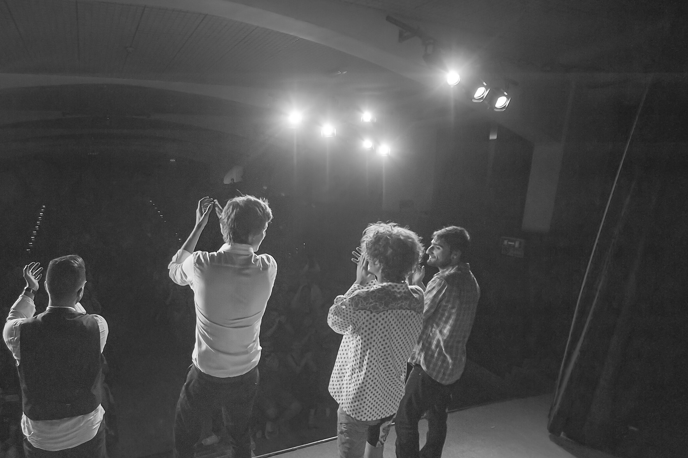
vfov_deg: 64.0
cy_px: 270
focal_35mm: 19
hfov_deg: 84.1
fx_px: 363
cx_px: 232
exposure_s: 1/200
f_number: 2.8
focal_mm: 14
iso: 200
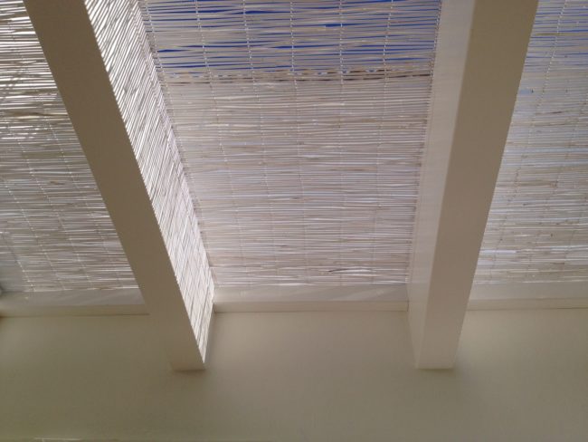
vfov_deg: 40.7
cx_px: 294
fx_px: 595
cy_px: 221
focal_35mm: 35
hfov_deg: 52.6
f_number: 2.4
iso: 50
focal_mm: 4.28
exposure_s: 1/2404
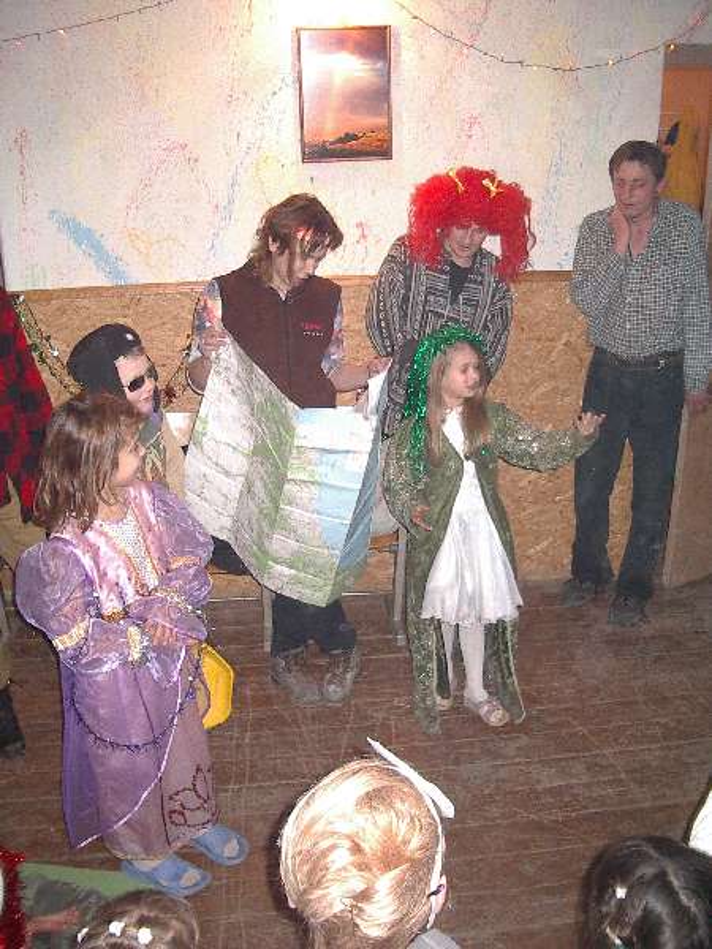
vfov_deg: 49.0
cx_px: 356
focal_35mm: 38
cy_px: 474
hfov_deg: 37.7
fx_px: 1042
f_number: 2.6
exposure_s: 1/60
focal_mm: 5.8
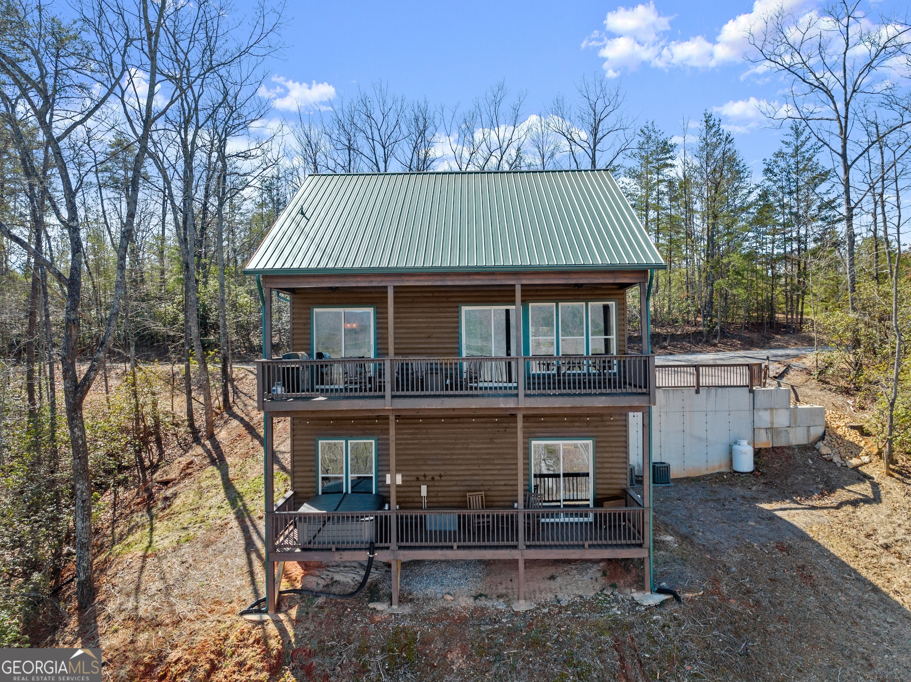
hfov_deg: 71.6
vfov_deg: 56.8
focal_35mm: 24
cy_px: 341
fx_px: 631
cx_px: 456
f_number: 2.8
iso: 120
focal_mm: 12.29
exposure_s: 1/25
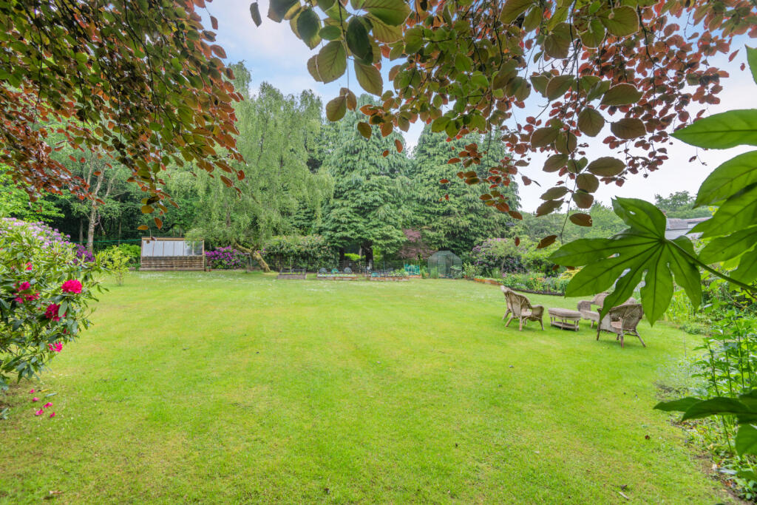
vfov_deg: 73.8
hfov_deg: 96.7
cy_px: 252
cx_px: 378
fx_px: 336
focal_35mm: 16
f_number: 8
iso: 100
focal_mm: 16
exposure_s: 1/15
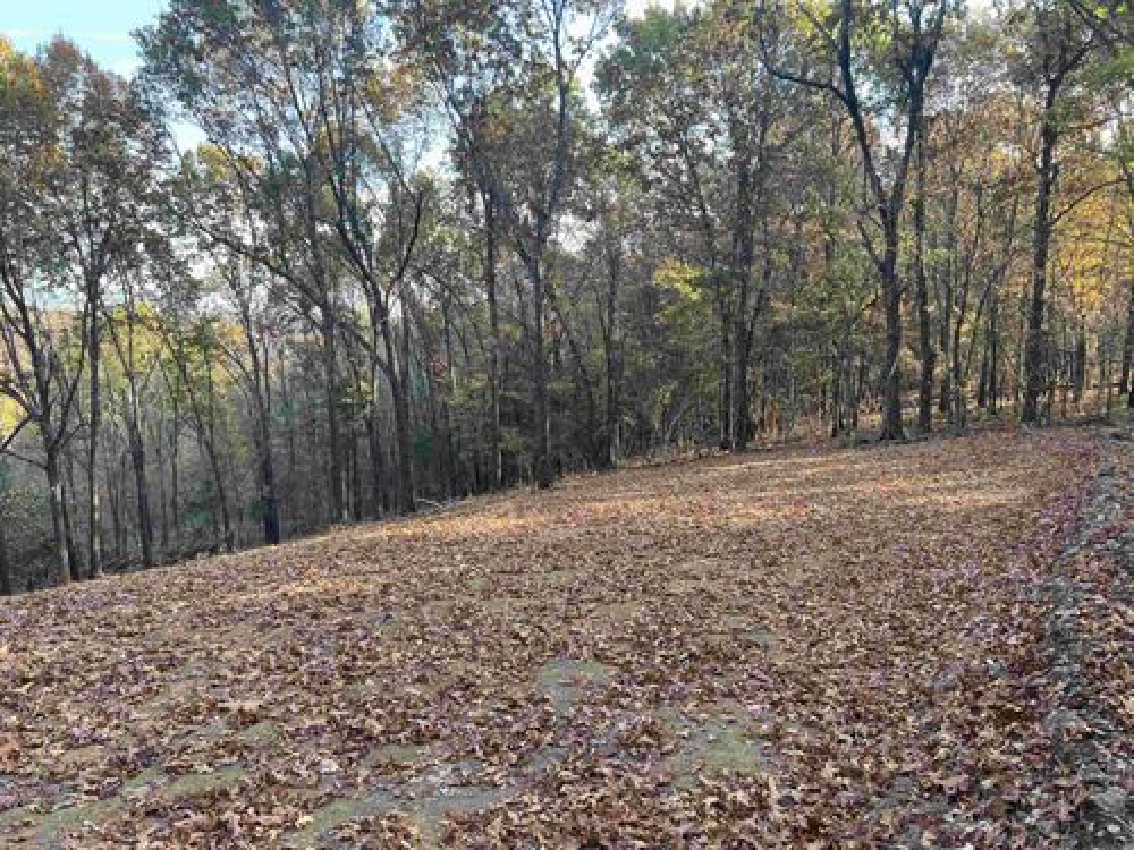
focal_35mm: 26
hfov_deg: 67.3
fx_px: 852
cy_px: 425
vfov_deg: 53.1
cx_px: 567
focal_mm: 5.7
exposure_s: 1/202
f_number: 1.5
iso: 40
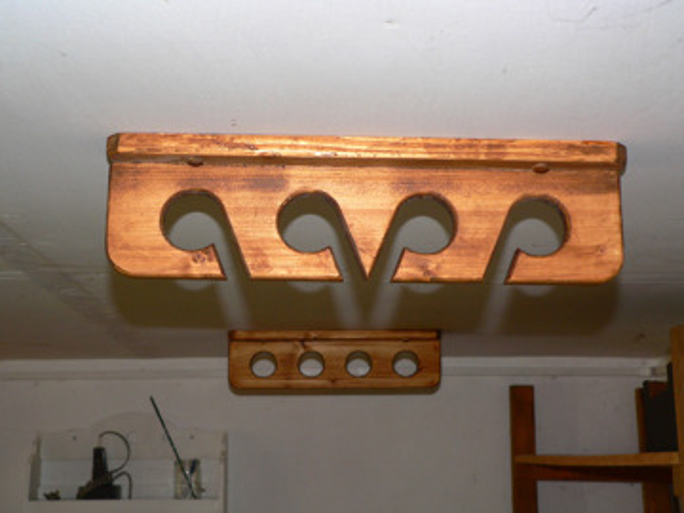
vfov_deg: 29.7
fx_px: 968
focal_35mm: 49
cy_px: 256
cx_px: 342
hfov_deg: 38.9
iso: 100
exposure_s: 1/60
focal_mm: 8.1
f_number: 2.8
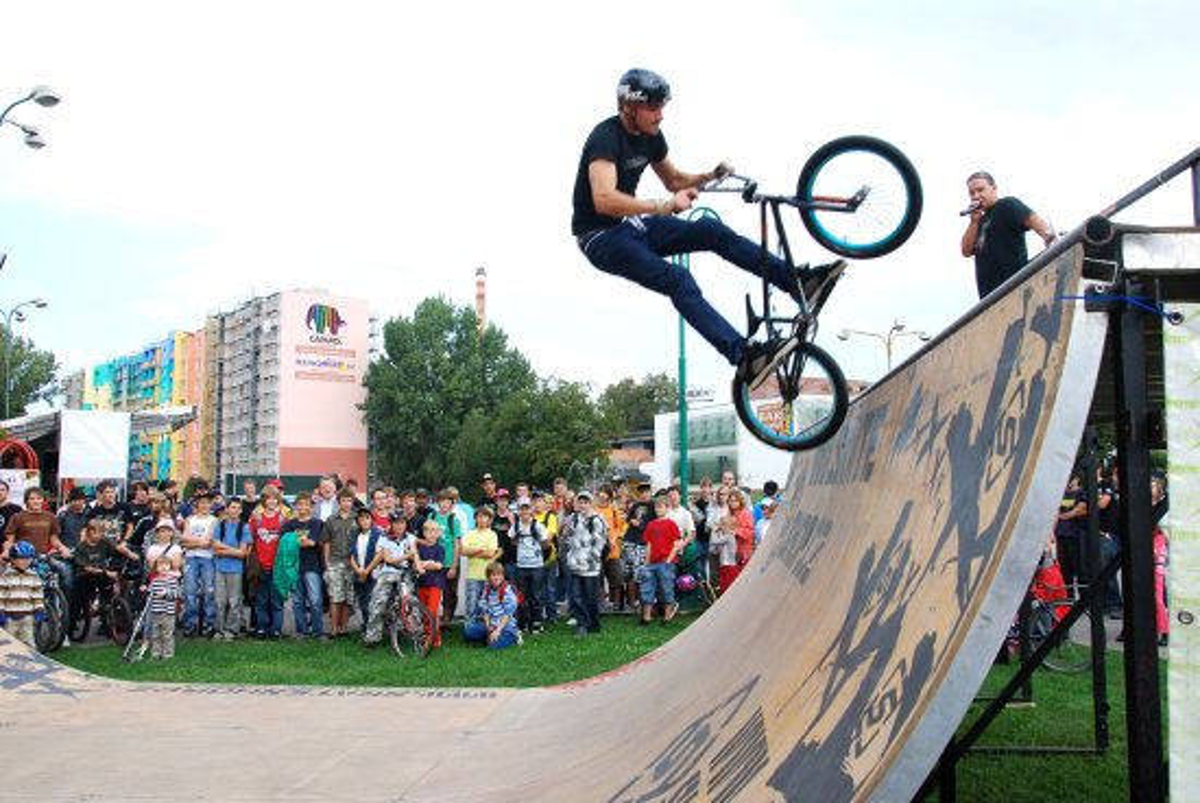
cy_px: 402
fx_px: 1051
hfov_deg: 59.4
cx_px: 600
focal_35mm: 32
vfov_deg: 41.8
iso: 100
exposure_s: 1/160
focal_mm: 21
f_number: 6.3
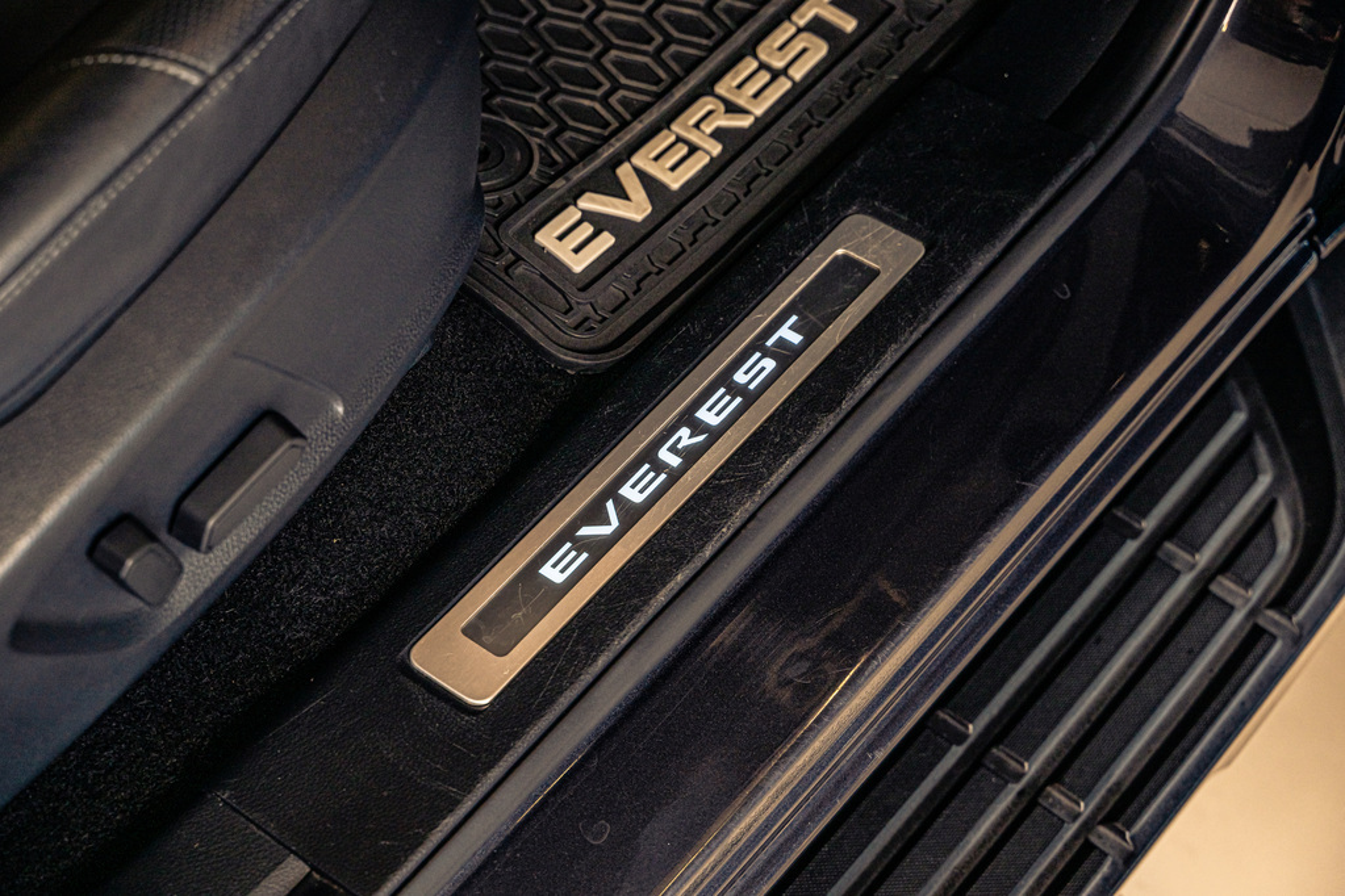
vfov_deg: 18.2
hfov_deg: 27.0
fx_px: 2802
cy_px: 448
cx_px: 672
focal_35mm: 75
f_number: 5
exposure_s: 1/125
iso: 400
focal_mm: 75
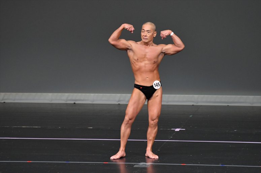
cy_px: 86
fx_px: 2717
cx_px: 130
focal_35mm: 375
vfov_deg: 3.7
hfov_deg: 5.5
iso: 4000
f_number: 5.6
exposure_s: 1/400
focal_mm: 250
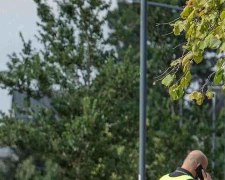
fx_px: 4835
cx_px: -165
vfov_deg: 2.1
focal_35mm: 726
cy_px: 222
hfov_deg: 2.7
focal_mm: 145
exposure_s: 1/1600
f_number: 5.6
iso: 200
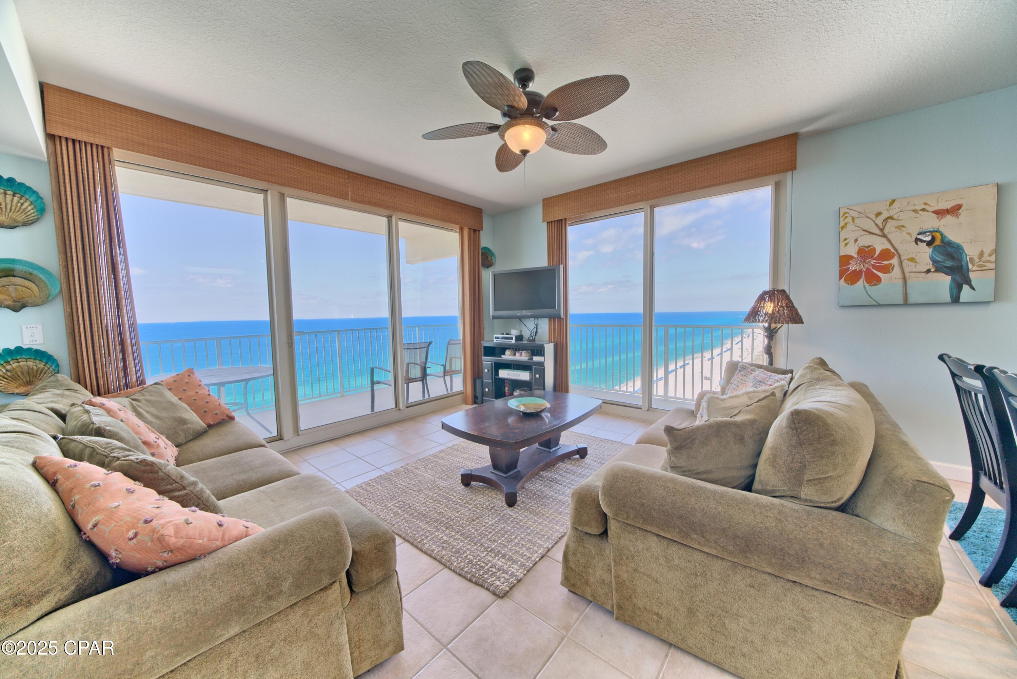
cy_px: 340
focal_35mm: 12
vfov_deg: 90.0
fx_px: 339
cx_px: 508
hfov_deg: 112.6
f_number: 8
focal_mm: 12
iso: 500
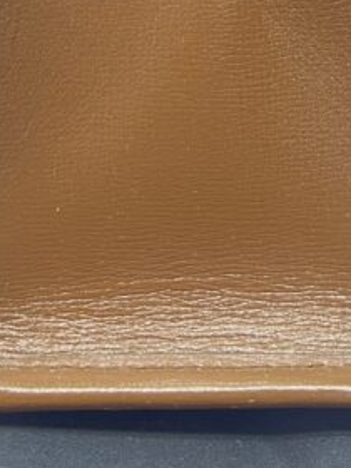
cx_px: 184
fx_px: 1284
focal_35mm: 95
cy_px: -343
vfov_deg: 17.3
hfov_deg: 15.6
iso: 125
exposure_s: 1/50
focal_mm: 5.7
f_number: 1.5
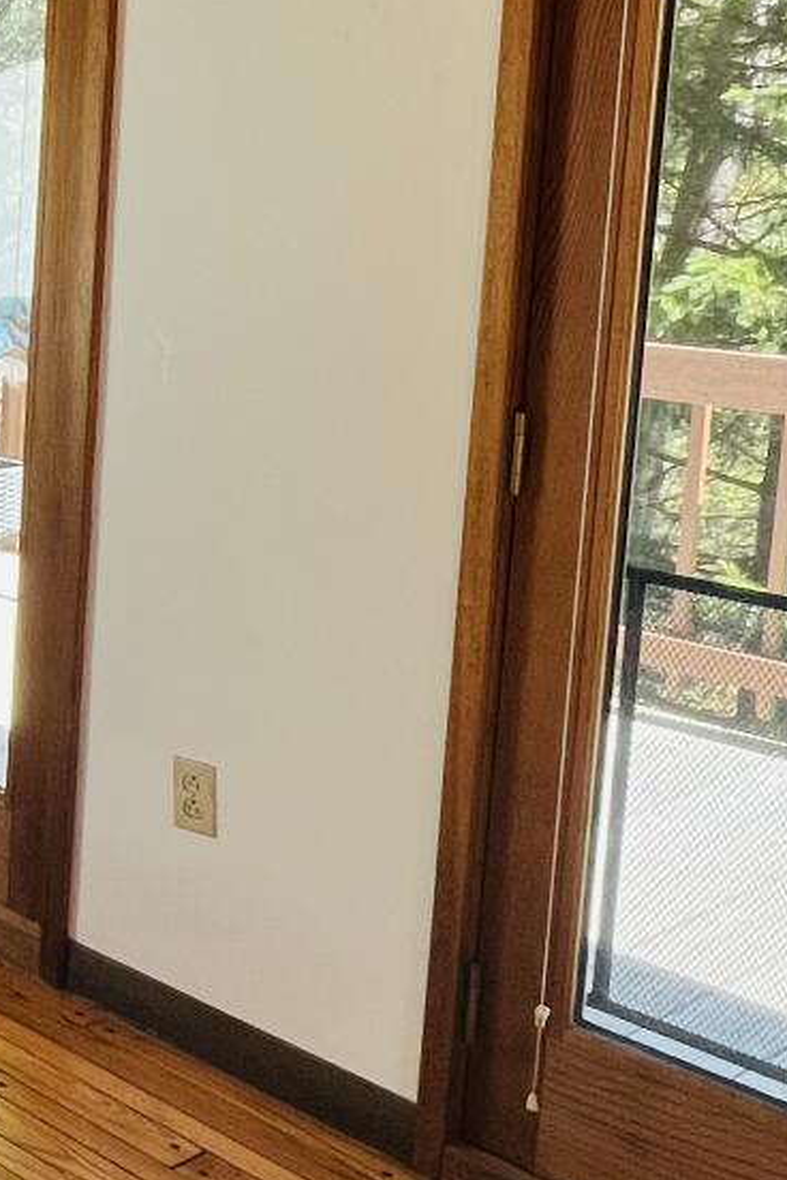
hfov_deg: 19.4
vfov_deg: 39.5
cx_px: -682
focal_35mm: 49
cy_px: 333
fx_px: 1607
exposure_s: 1/120
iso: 80
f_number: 1.8
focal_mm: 1.57
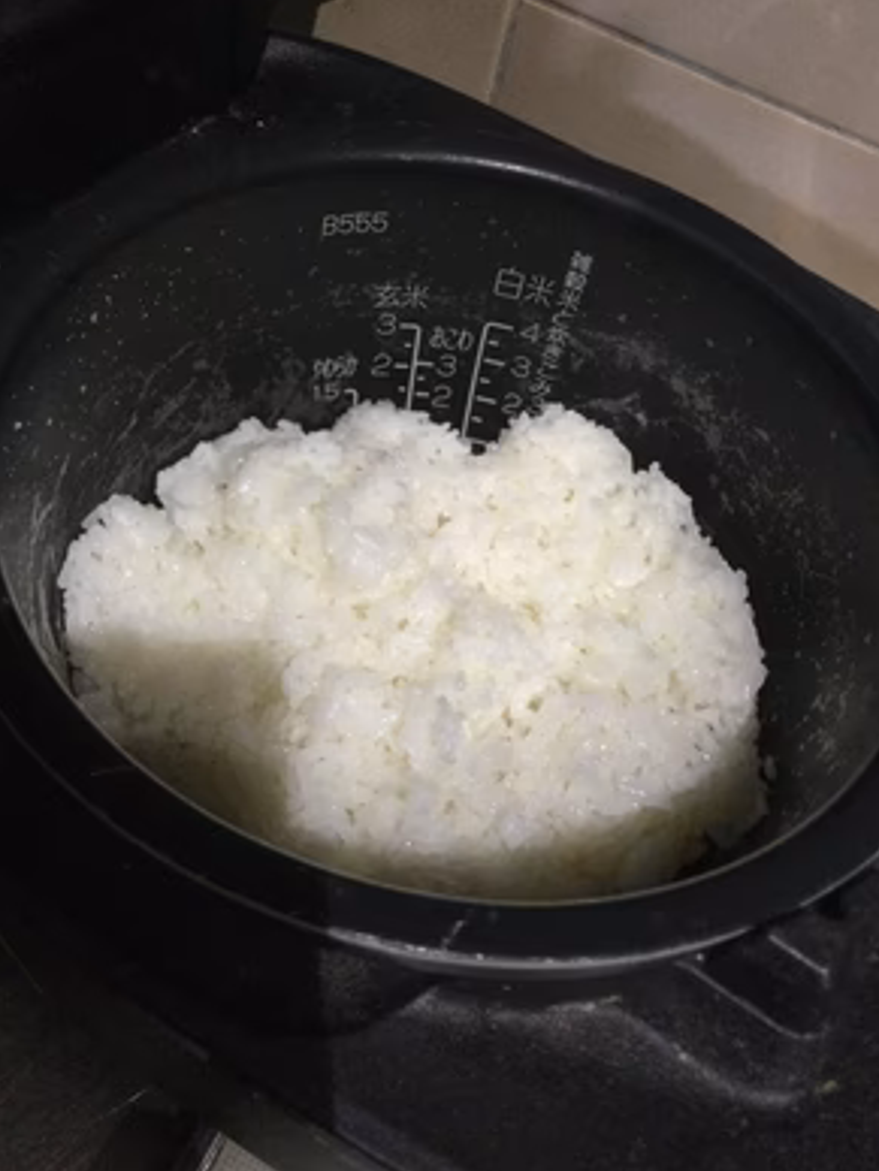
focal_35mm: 32
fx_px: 1083
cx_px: 447
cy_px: 598
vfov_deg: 56.8
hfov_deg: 44.2
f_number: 2.4
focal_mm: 3.3
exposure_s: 1/17
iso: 200
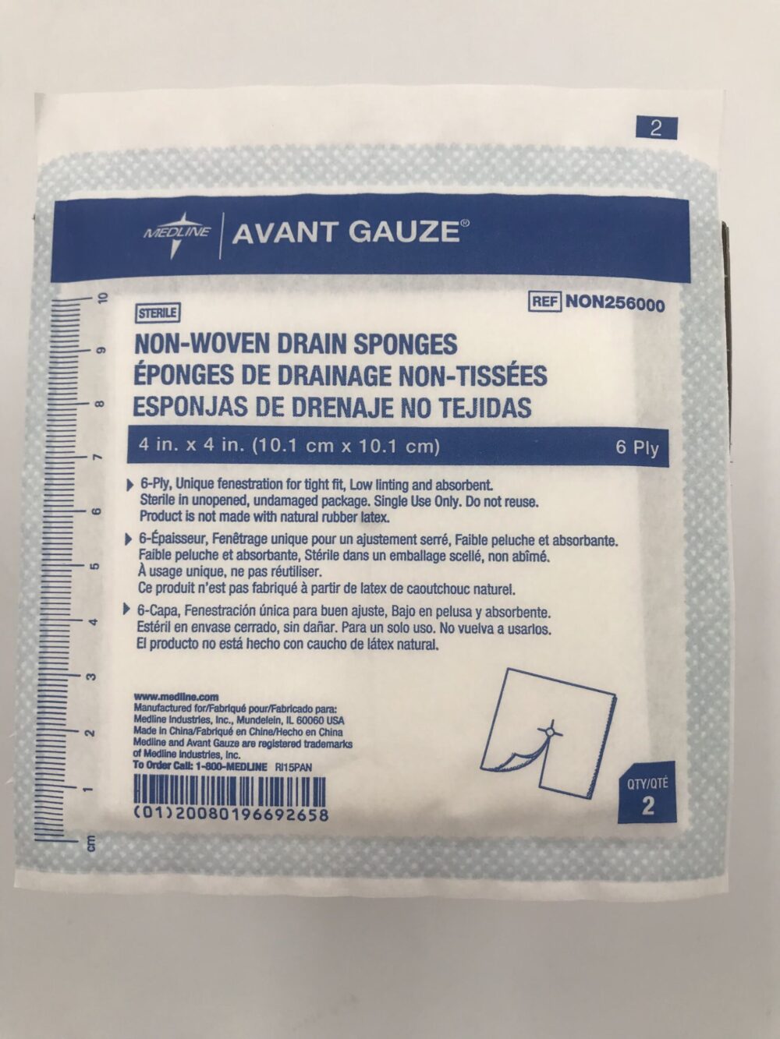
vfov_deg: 63.4
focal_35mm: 28
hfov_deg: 49.8
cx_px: 390
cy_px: 520
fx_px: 841
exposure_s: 1/173
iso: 20
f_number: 1.8
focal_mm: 3.99
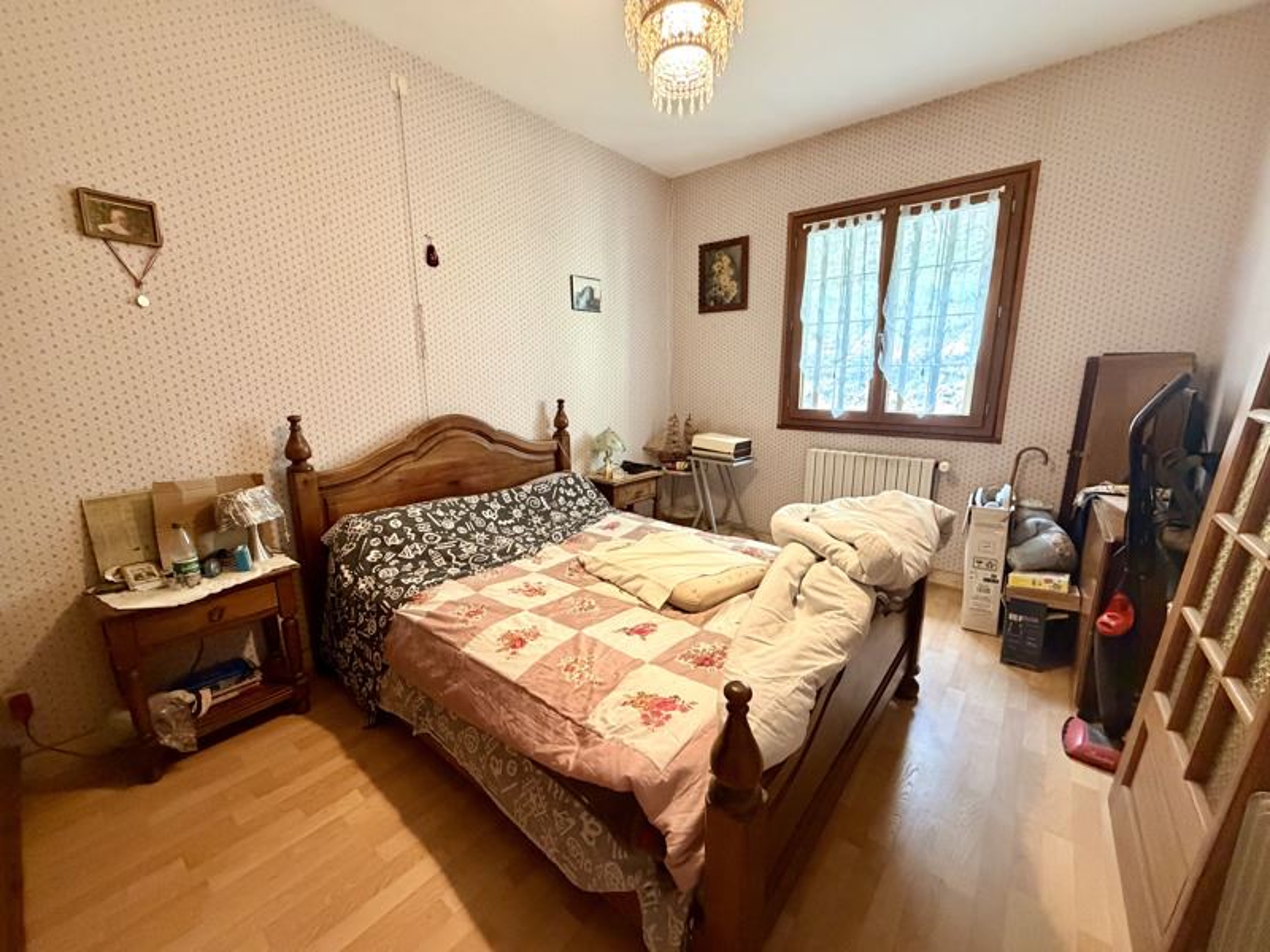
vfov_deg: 85.7
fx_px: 514
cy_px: 476
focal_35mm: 14
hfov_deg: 102.1
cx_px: 635
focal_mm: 2.22
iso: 640
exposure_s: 1/60
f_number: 2.2
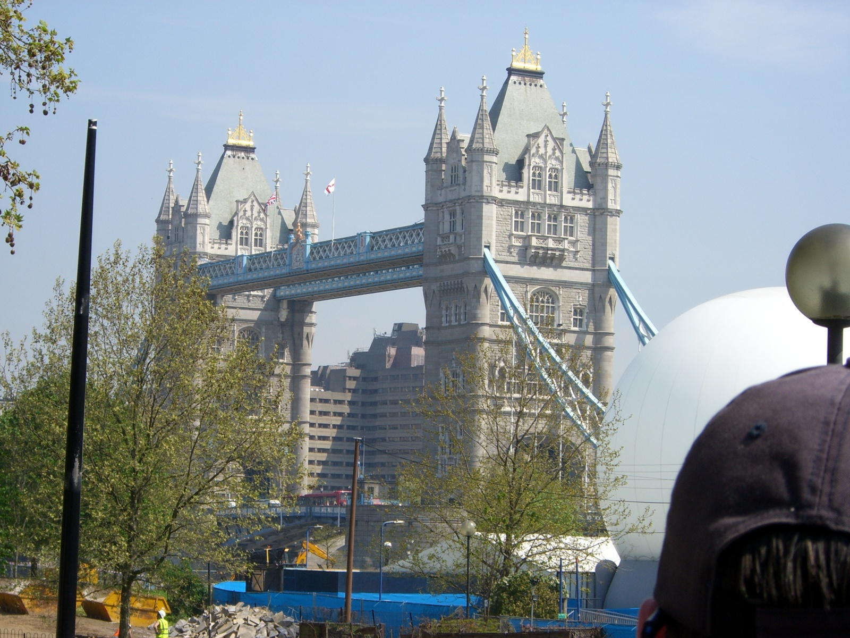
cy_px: 319
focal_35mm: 114
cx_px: 425
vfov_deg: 13.0
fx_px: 2799
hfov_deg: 17.3
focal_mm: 18.6
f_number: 8.3
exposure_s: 1/160
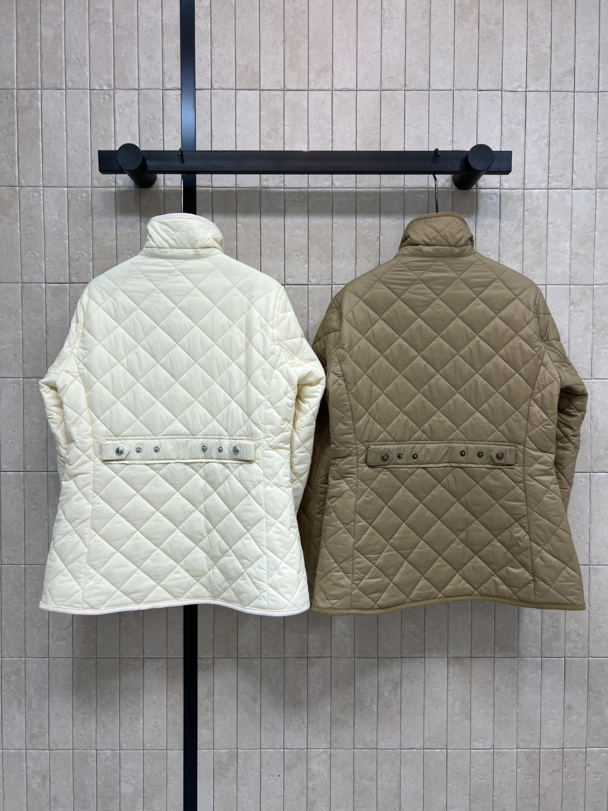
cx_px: 304
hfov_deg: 53.1
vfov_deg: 67.3
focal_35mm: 26
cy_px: 406
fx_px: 609
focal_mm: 5.7
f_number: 1.5
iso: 40
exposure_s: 1/179
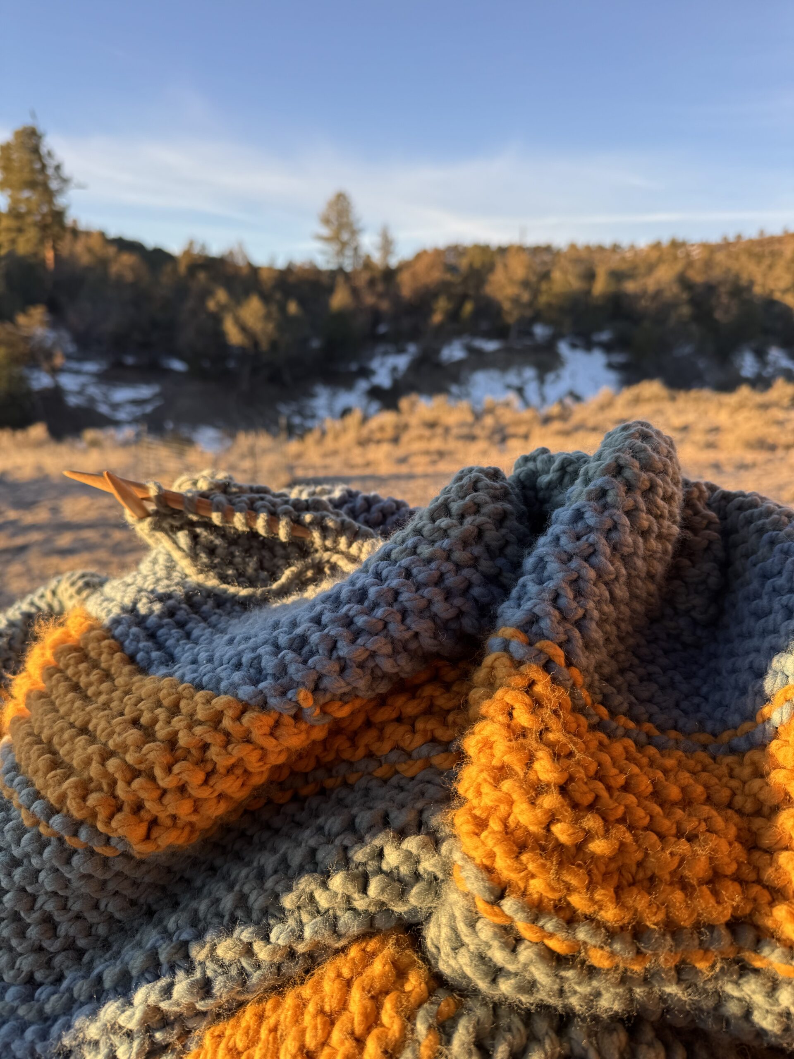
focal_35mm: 24
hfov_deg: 56.8
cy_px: 530
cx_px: 397
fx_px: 734
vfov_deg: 71.6
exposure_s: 1/685
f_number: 1.78
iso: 80
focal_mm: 6.76
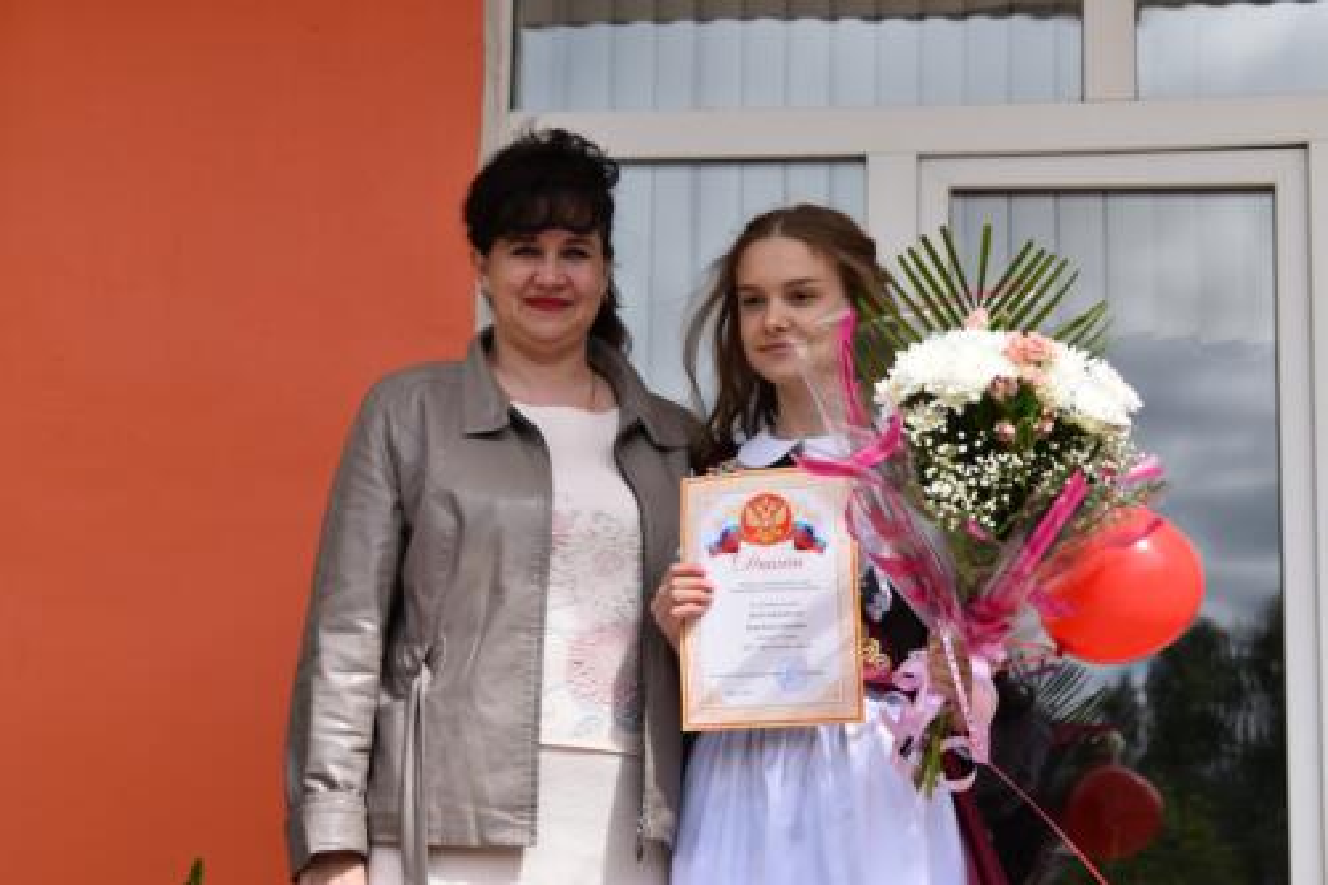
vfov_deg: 16.5
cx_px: 664
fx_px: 3042
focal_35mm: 82
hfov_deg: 24.6
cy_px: 442
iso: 100
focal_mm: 55
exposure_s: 1/250
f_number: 8
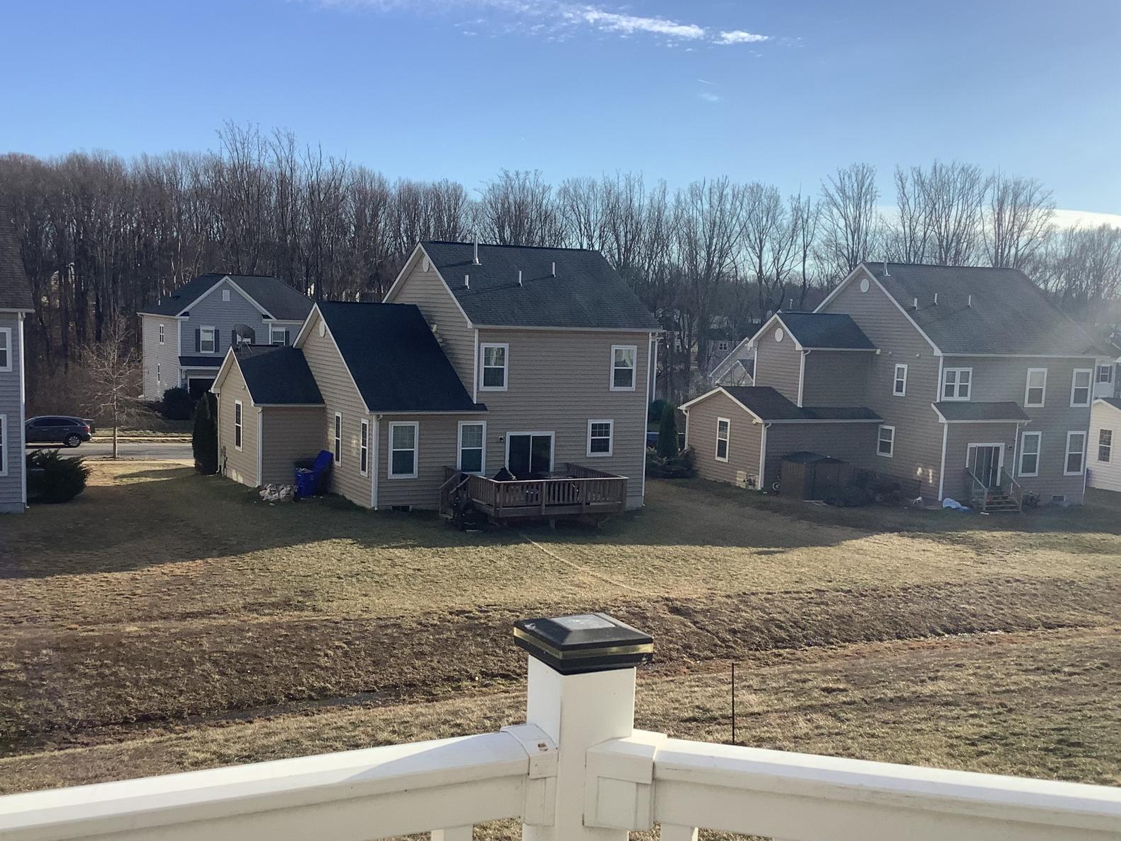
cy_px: 488
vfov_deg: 35.9
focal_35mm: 40
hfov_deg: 46.8
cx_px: 521
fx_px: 1295
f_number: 2.4
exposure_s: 1/1314
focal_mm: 3.3
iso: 25
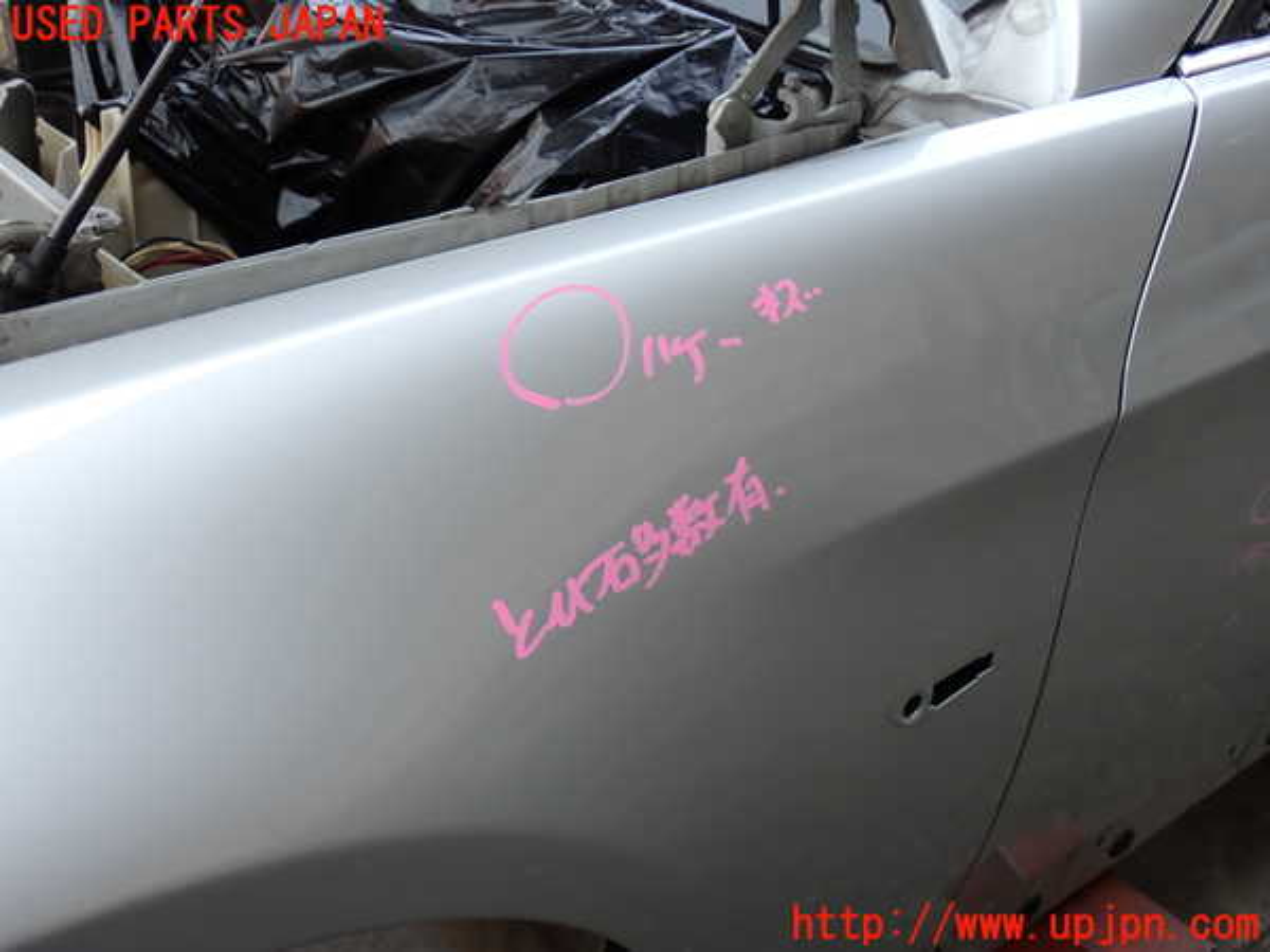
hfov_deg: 45.8
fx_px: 1504
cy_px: 476
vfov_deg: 35.1
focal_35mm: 41
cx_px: 635
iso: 100
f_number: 2.8
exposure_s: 1/100
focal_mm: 7.31
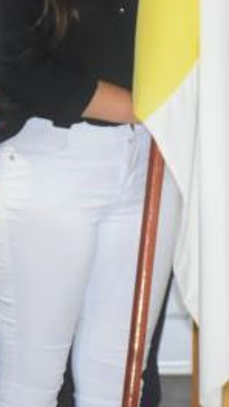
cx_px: -365
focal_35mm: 318
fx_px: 3432
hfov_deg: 3.7
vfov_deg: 6.8
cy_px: -30
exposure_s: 1/60
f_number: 7.1
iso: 3200
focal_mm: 52
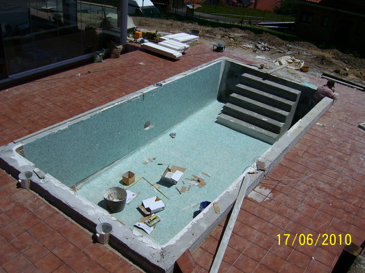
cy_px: 136
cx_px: 182
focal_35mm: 34
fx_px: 359
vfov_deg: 41.8
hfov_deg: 54.0
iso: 80
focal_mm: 5.6
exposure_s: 1/1500
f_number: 4.8
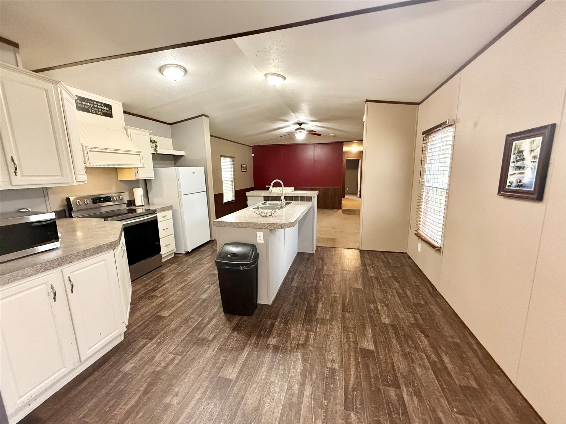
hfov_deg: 102.1
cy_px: 212
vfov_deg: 85.7
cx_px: 283
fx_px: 229
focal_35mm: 14
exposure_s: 1/60
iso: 640
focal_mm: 2.22
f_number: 2.2
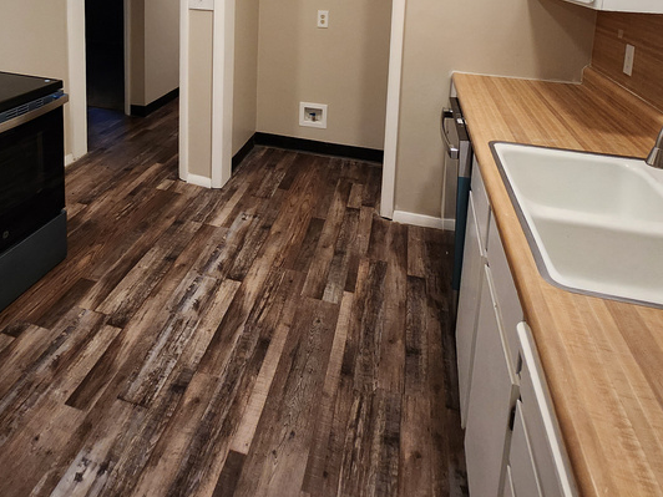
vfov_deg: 47.8
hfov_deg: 68.2
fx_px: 479
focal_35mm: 25
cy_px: 29
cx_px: 244
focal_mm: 1.7
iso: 200
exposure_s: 1/60
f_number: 2.2
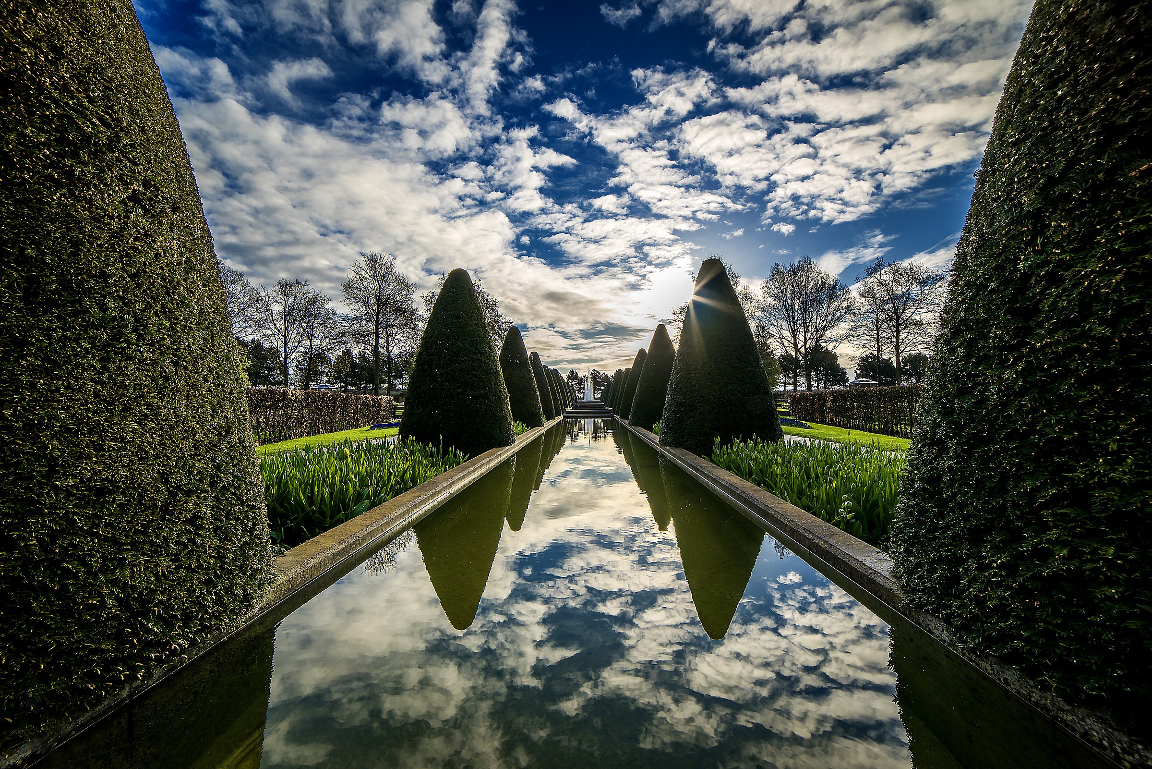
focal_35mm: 14
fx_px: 448
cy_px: 384
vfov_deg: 81.2
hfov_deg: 104.2
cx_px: 576
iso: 100
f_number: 14
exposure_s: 1/100
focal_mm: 14
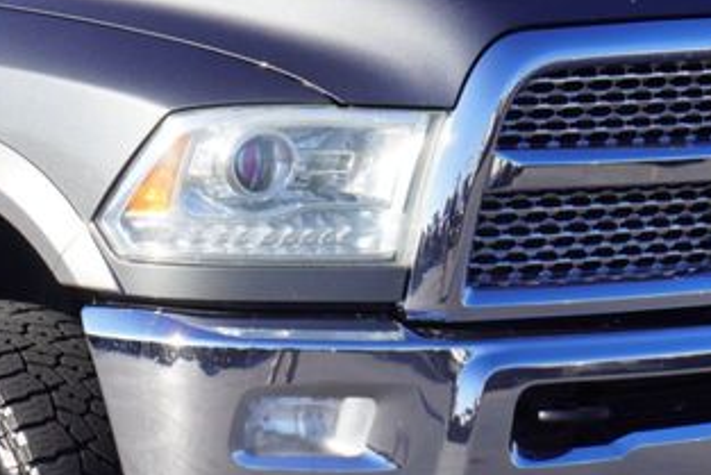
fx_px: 3300
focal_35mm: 167
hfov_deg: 12.1
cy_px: 245
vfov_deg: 8.2
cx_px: -64
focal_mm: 34
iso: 100
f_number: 10
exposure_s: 1/125
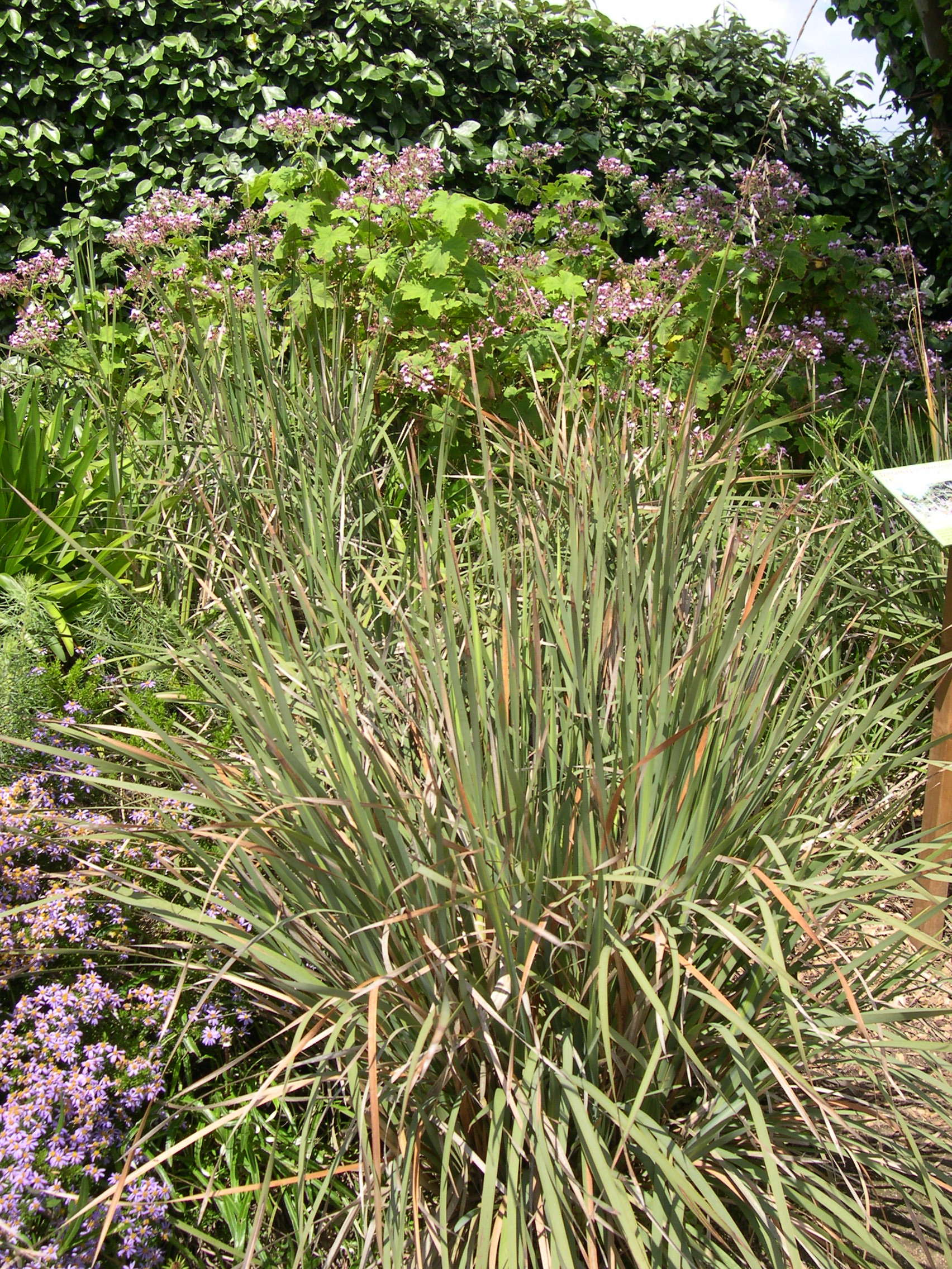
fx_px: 1393
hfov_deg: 37.7
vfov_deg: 49.0
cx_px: 476
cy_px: 634
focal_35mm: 38
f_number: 7.6
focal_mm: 8
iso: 100
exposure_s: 1/117
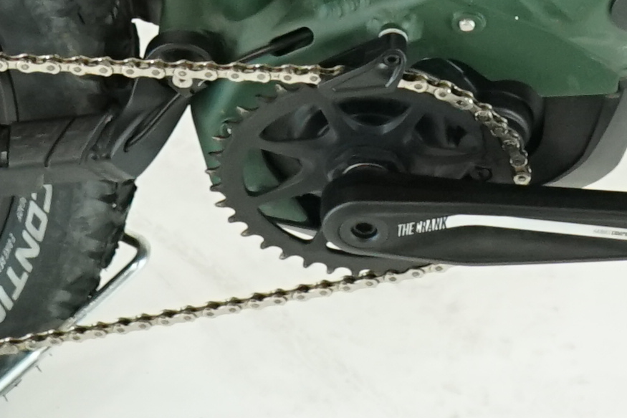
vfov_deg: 6.8
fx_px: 3343
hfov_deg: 10.6
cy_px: -606
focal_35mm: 192
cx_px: 590
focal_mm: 28
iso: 1600
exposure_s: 1/200
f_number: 5.6
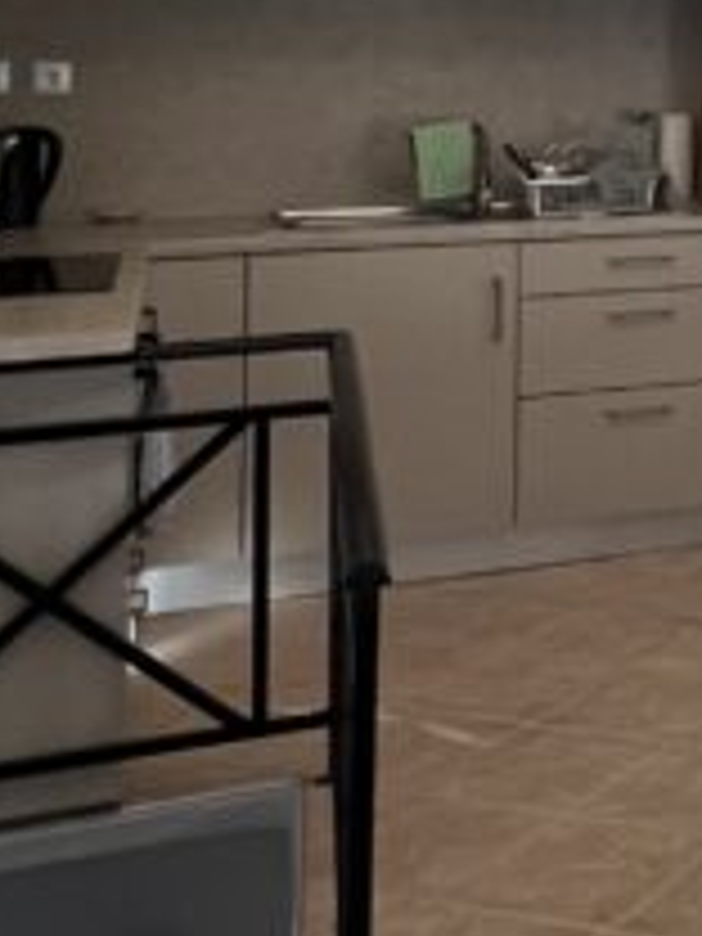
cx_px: 1274
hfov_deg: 18.1
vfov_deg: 28.1
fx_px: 1731
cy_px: -36
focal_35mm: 64
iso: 200
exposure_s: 1/105
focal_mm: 1.57
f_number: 1.8
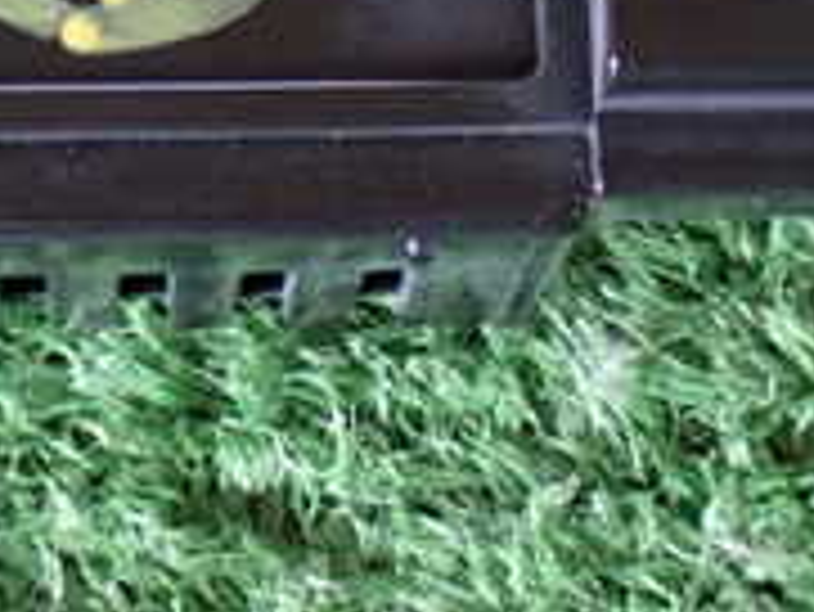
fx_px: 3906
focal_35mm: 166
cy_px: -135
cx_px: 229
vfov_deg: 8.8
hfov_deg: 11.9
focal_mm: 9.01
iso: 800
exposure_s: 1/20
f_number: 3.2
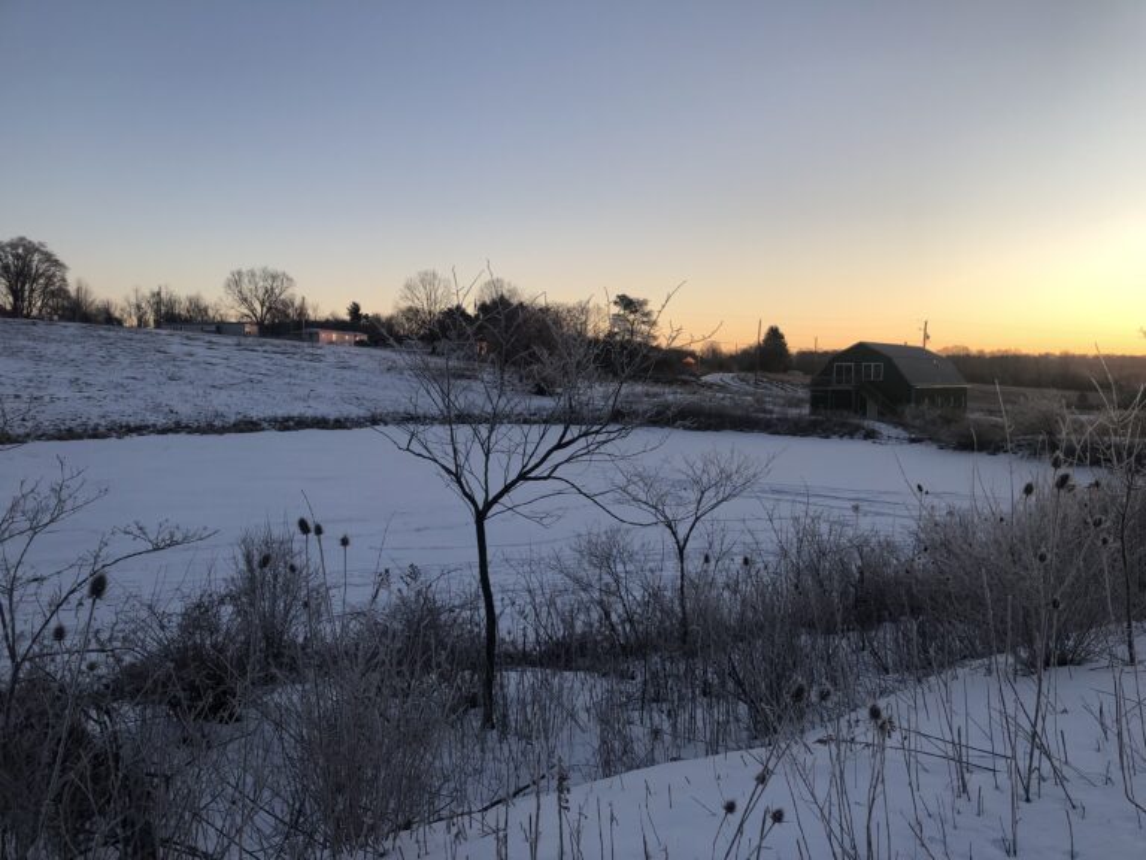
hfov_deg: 63.4
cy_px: 430
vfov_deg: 49.7
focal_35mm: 28
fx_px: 927
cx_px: 573
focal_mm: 4
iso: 20
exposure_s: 1/282
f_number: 1.8
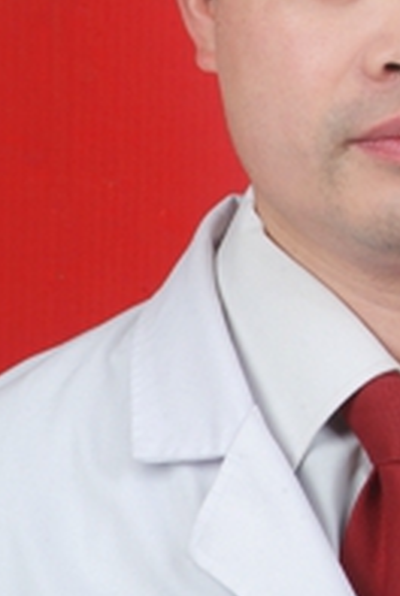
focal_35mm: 330
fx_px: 5480
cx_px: 450
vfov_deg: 6.2
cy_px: 141
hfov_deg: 4.2
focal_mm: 75
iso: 100
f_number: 13
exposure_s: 1/90
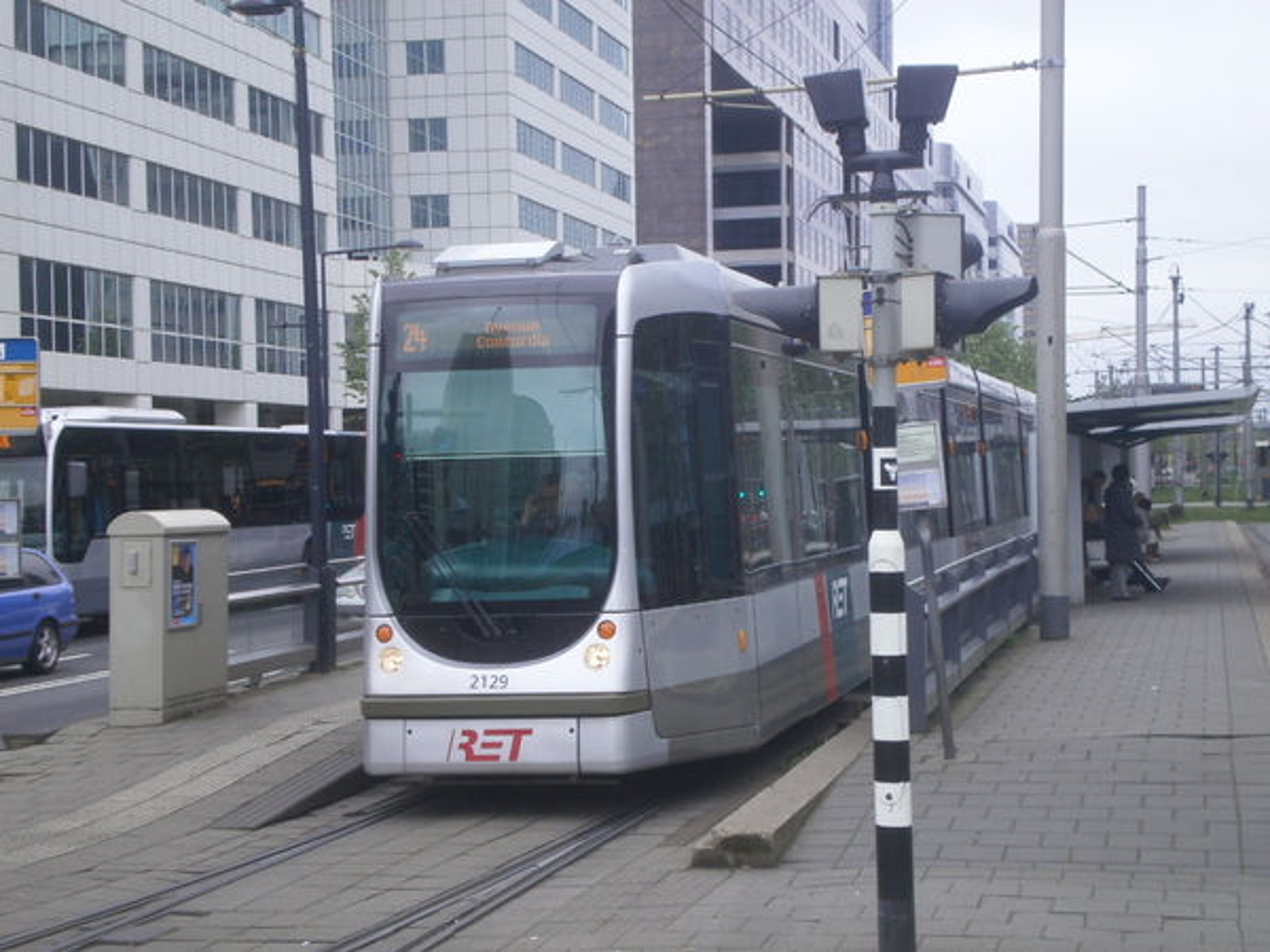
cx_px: 635
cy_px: 476
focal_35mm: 59
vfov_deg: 24.8
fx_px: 2165
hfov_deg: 32.7
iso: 100
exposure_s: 1/100
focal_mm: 10.3
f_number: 5.9
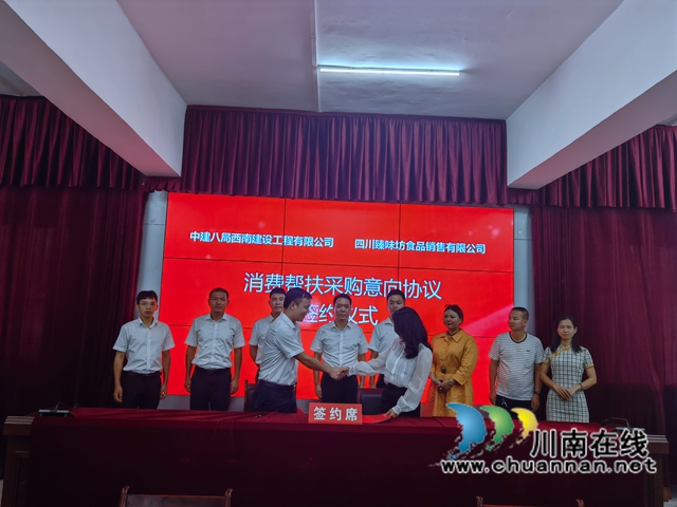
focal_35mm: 27
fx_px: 528
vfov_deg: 51.4
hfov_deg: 65.3
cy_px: 254
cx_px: 338
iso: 125
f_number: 1.9
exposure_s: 1/100
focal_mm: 6.67
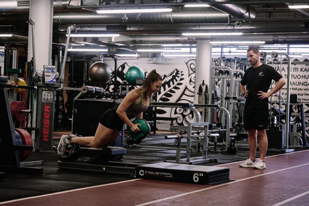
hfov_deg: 24.2
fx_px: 721
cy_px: 103
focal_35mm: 84
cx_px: 154
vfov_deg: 16.3
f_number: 4
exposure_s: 1/500
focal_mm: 56
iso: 3200
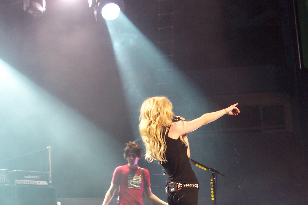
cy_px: 140
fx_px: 547
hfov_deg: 31.4
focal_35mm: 64
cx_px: 154
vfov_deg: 21.1
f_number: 3
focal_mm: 7
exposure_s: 1/60
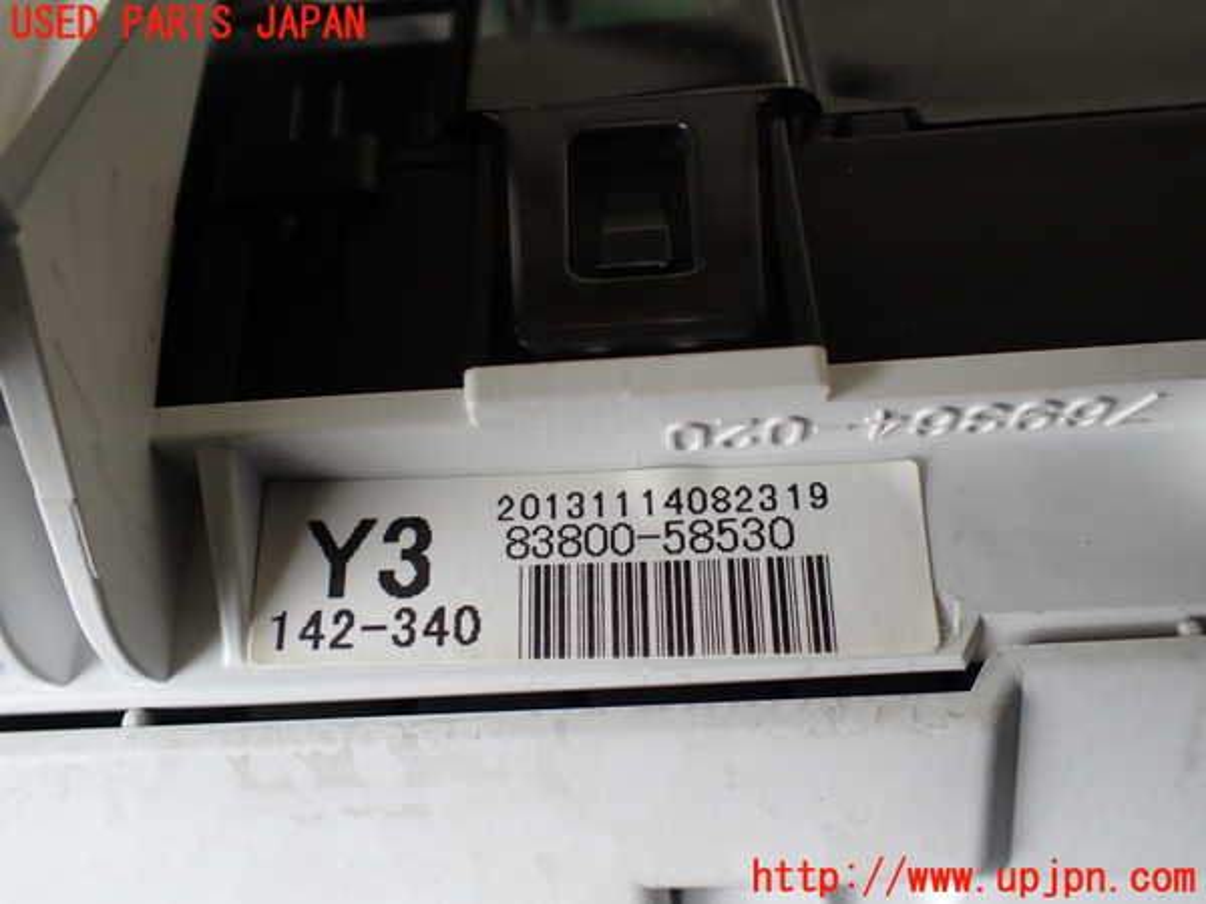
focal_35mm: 30
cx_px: 603
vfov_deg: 46.8
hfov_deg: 60.0
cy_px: 452
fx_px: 1045
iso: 160
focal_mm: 5.4
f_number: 2.3
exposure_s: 1/125
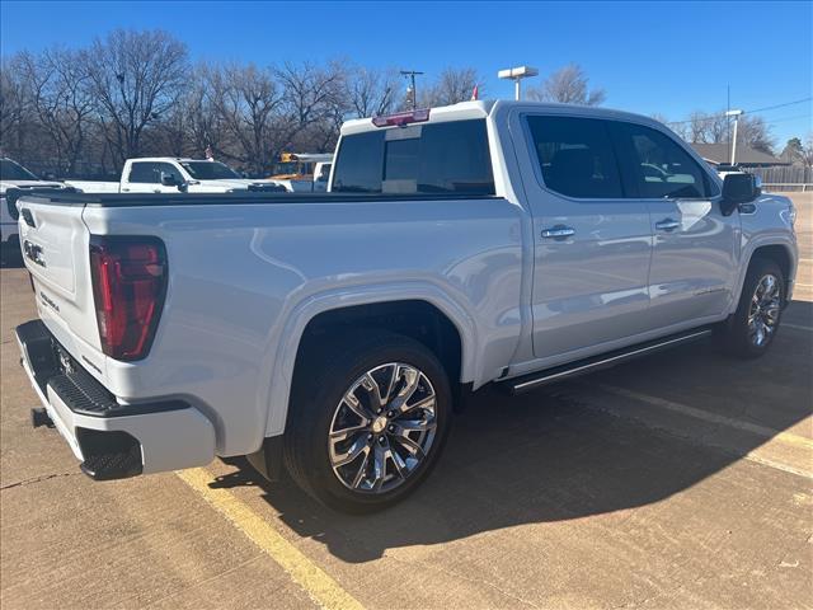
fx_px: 611
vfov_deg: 53.1
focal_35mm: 26
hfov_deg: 67.3
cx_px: 406
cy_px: 305
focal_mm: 5.7
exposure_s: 1/2994
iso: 50
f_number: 1.5
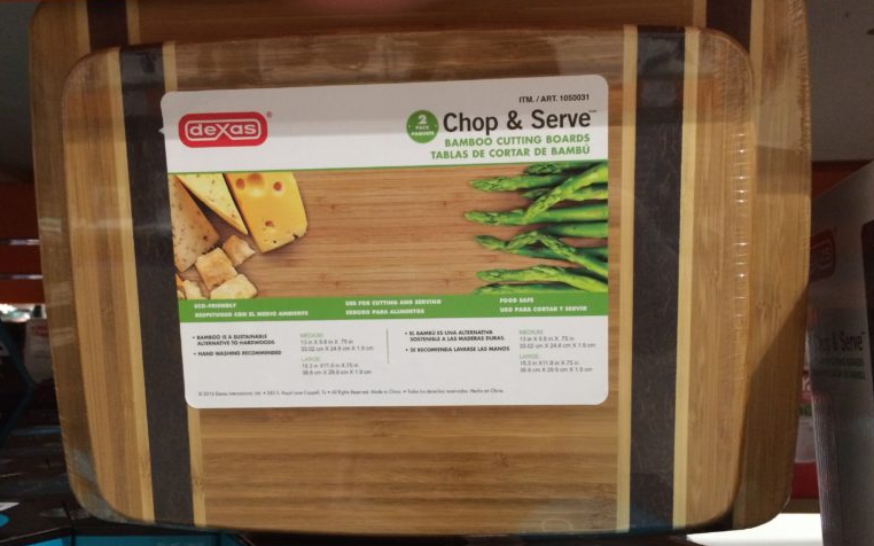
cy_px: 272
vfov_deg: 40.6
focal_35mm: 31
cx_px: 437
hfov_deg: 61.2
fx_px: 738
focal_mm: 4.15
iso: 250
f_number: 2.2
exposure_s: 1/30
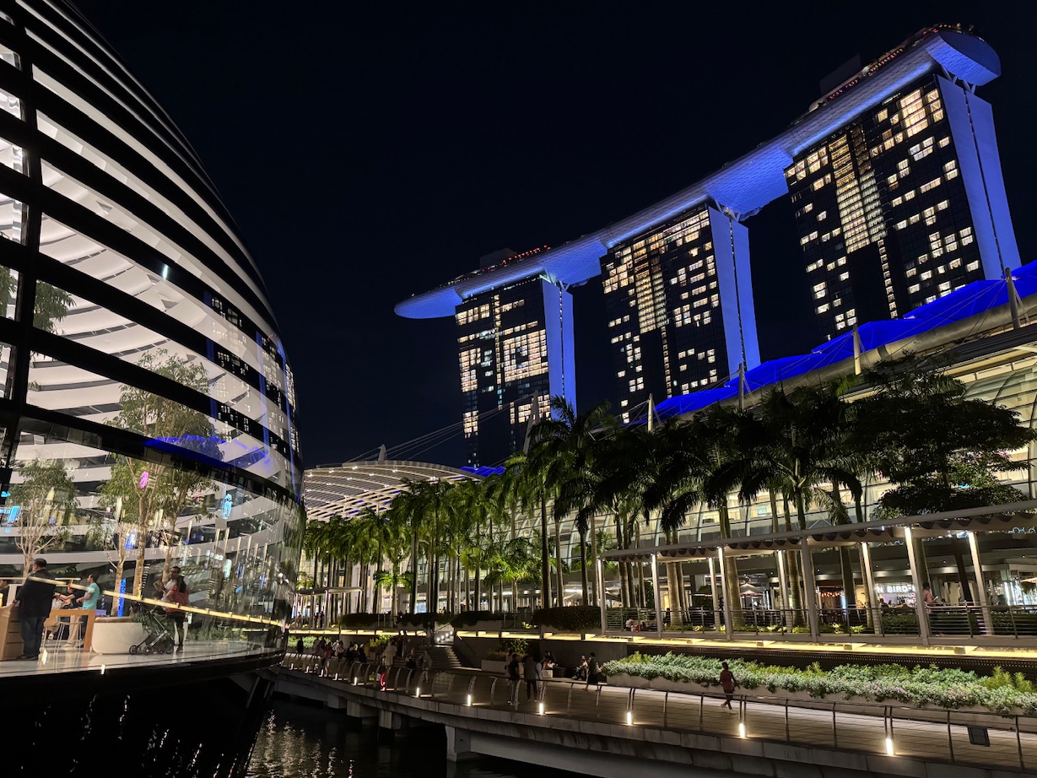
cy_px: 380
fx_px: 749
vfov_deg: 54.9
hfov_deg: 69.4
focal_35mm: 25
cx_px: 517
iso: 1000
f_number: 1.78
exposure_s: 1/38
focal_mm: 6.76
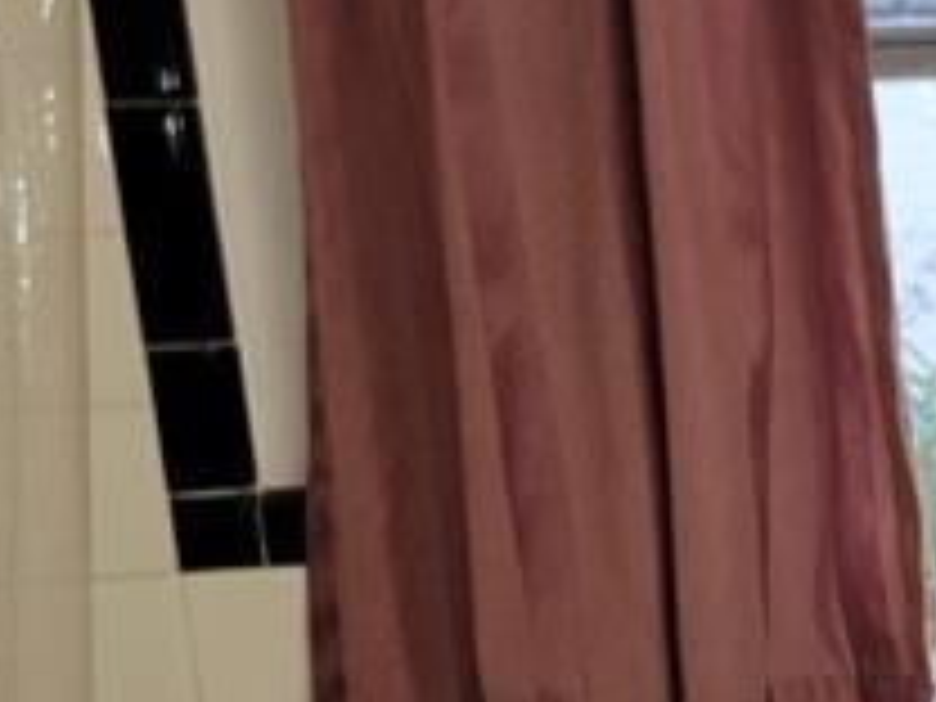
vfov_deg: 12.4
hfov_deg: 13.9
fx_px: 3191
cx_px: 1926
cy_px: 675
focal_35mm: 118
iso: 80
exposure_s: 1/60
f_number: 1.8
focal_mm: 6.7
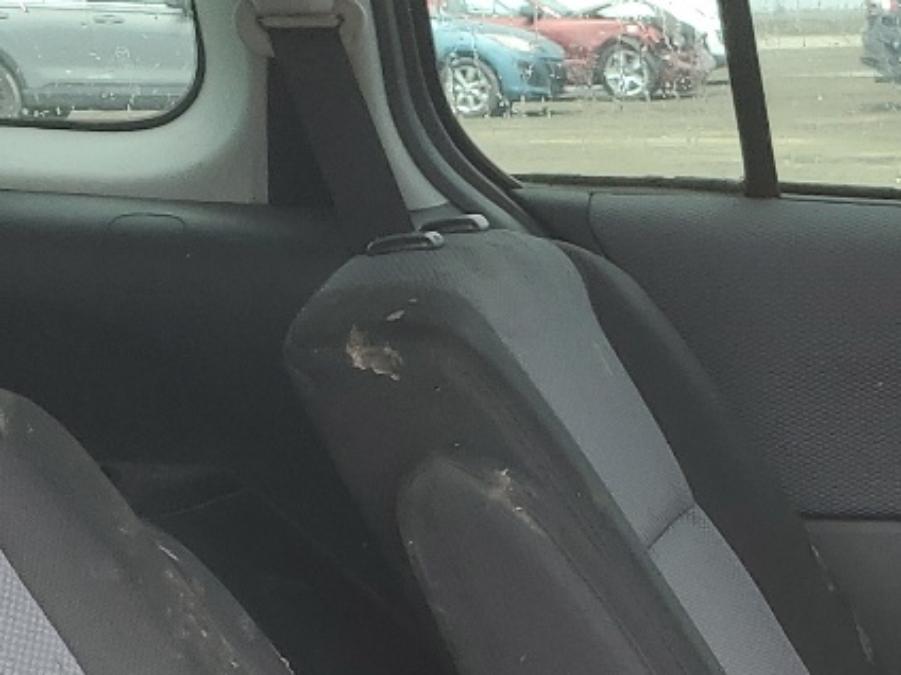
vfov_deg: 13.7
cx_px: 1216
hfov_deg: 18.4
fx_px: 2551
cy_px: 1159
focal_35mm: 98
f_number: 1.5
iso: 50
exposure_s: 1/312
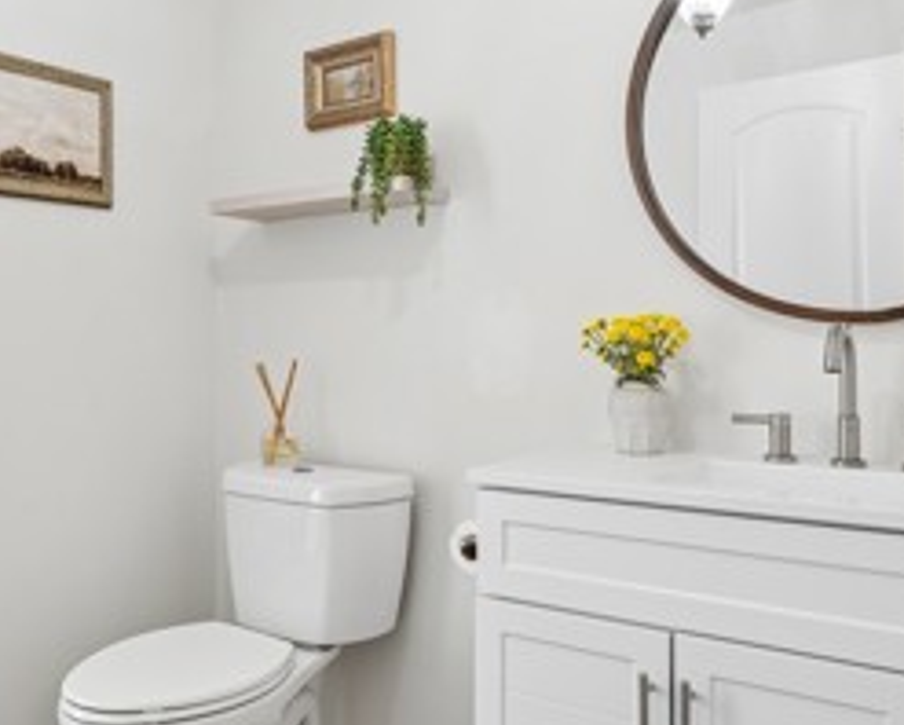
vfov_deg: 43.4
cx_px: 344
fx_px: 910
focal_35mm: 34
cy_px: 335
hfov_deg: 52.3
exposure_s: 1/4
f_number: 9
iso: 250
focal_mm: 14
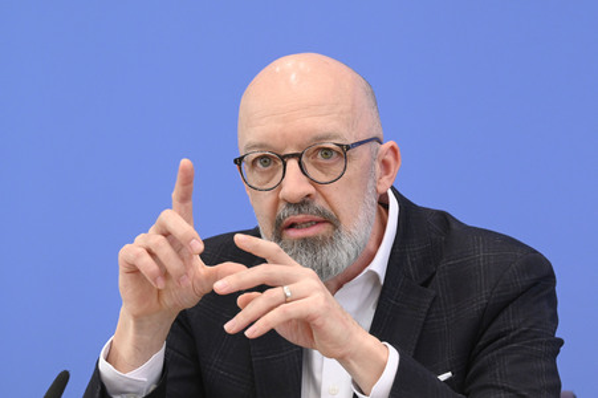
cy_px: 199
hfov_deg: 15.8
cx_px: 299
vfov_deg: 10.5
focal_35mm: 130
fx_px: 2158
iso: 3200
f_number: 6.3
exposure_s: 1/400
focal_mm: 130
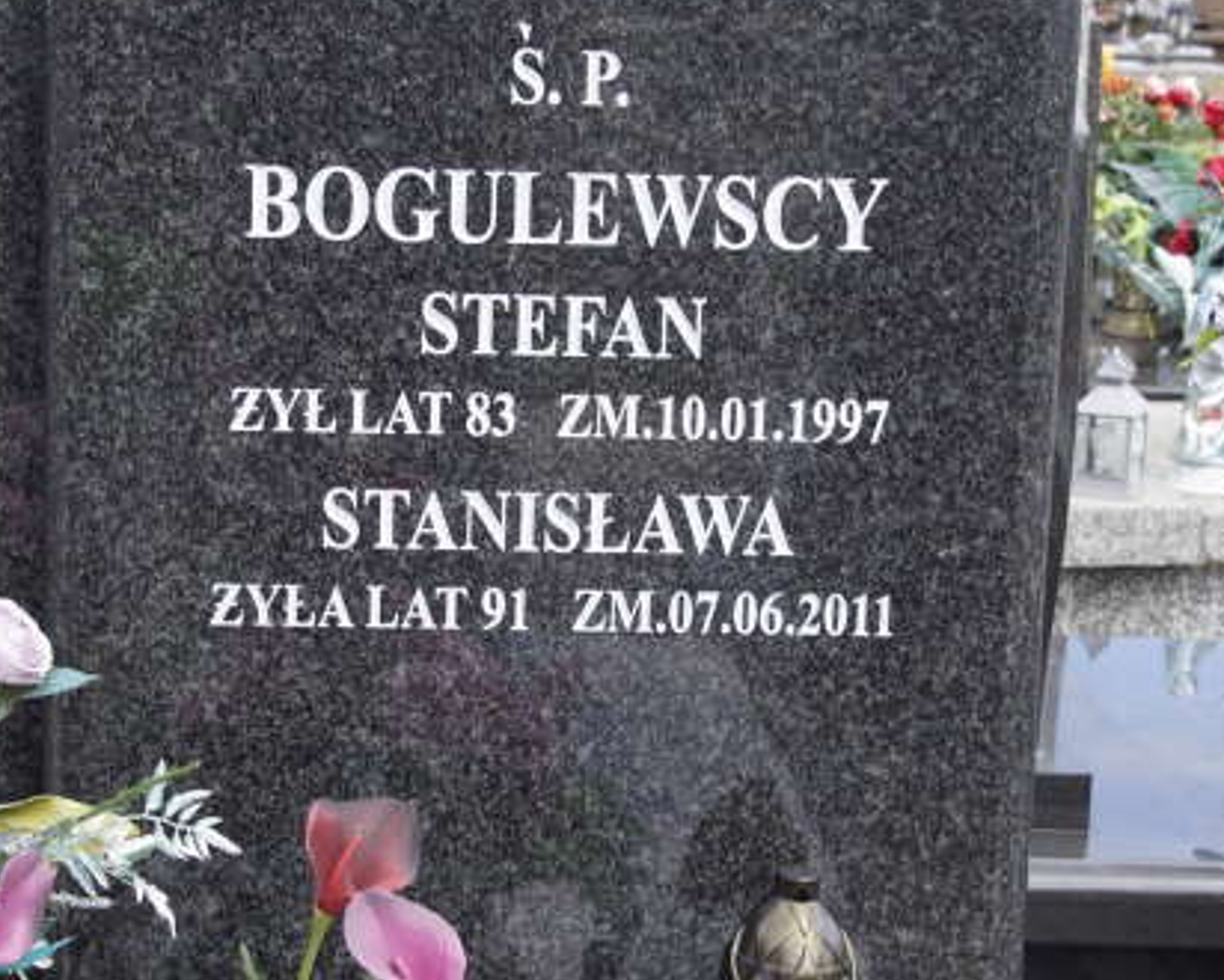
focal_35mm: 82
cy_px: 441
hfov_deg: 23.3
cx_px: 532
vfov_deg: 18.7
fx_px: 2972
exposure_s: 1/60
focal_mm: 30
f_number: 8
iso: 100
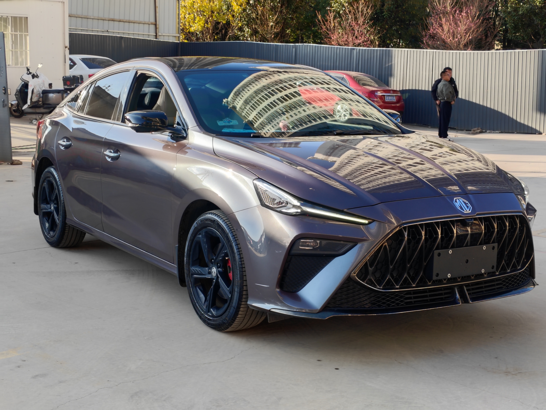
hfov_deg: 35.5
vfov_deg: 27.0
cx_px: 273
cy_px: 205
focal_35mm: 54
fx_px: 852
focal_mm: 5.52
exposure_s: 1/290
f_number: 1.9
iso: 100
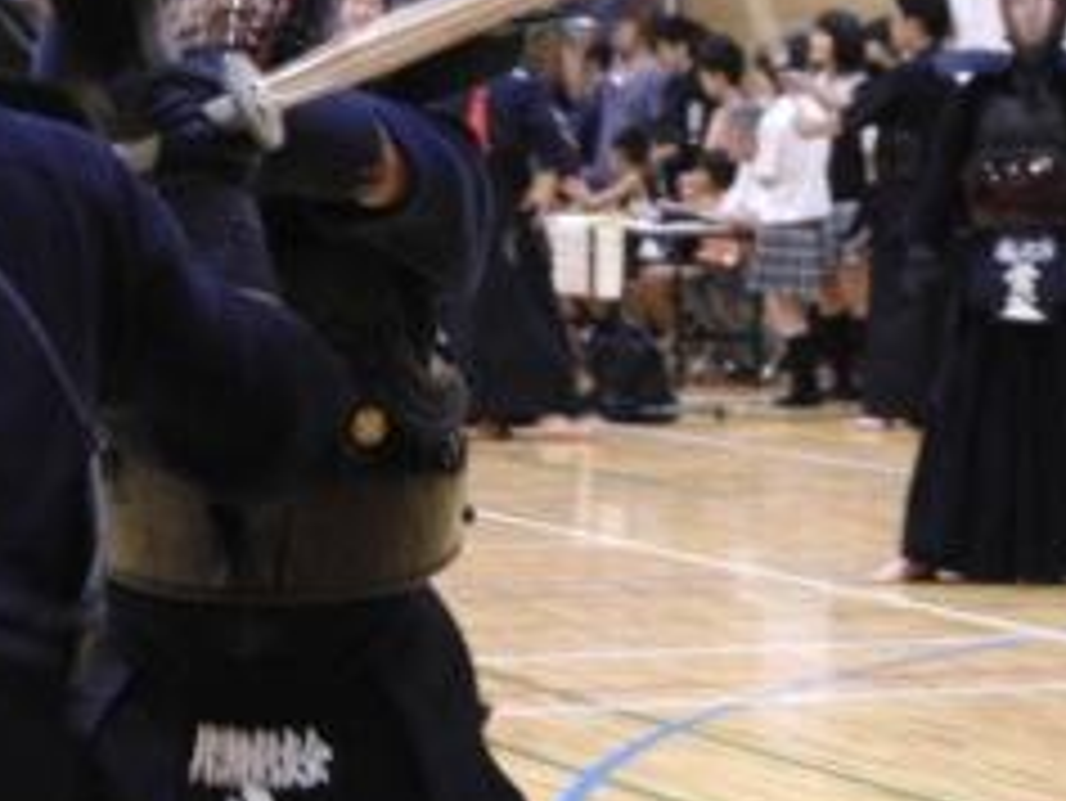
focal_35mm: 183
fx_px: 5638
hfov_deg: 10.8
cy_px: 396
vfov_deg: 8.1
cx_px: 369
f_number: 4.2
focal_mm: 16.87
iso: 400
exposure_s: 1/30
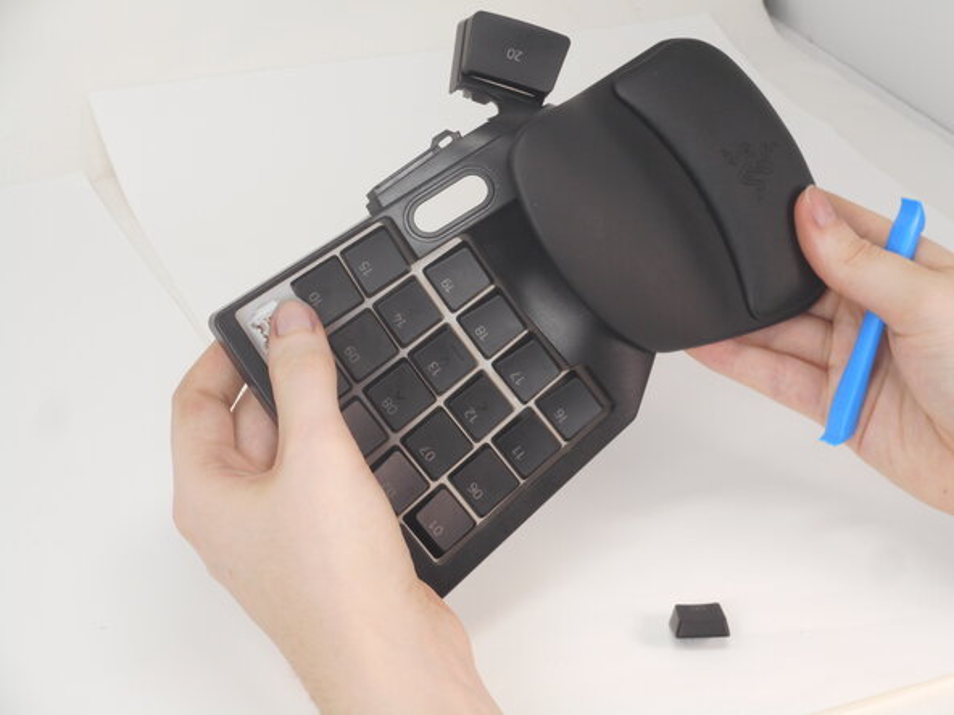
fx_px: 2122
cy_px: 358
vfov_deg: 19.1
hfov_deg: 25.3
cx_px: 477
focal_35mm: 77
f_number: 5.5
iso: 180
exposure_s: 1/60
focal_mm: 13.8
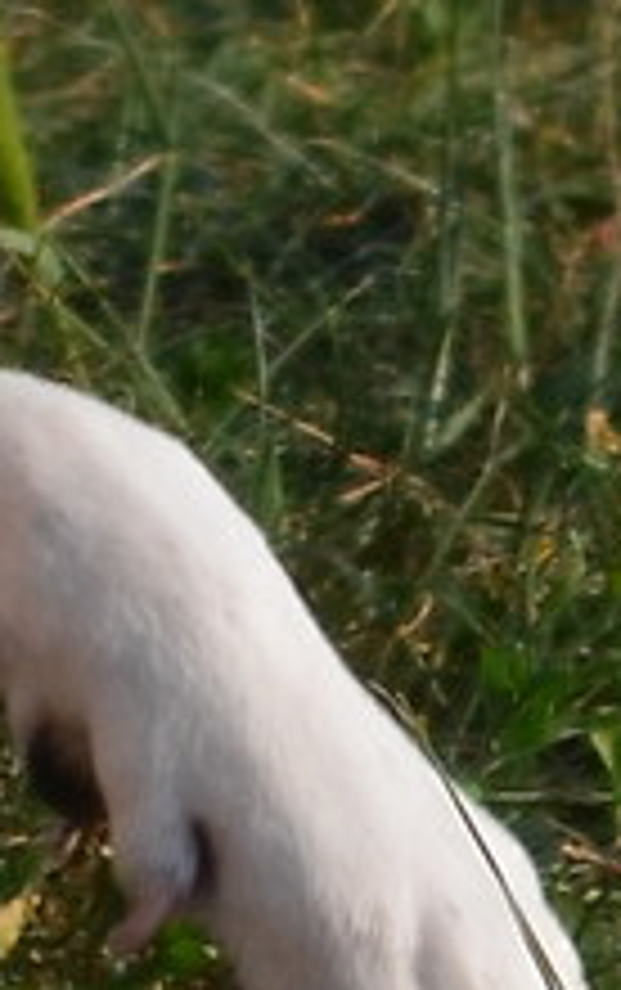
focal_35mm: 3161
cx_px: 396
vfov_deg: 0.7
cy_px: 443
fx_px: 85373
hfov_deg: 0.4
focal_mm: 190
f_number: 6.3
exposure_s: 1/1000
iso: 400
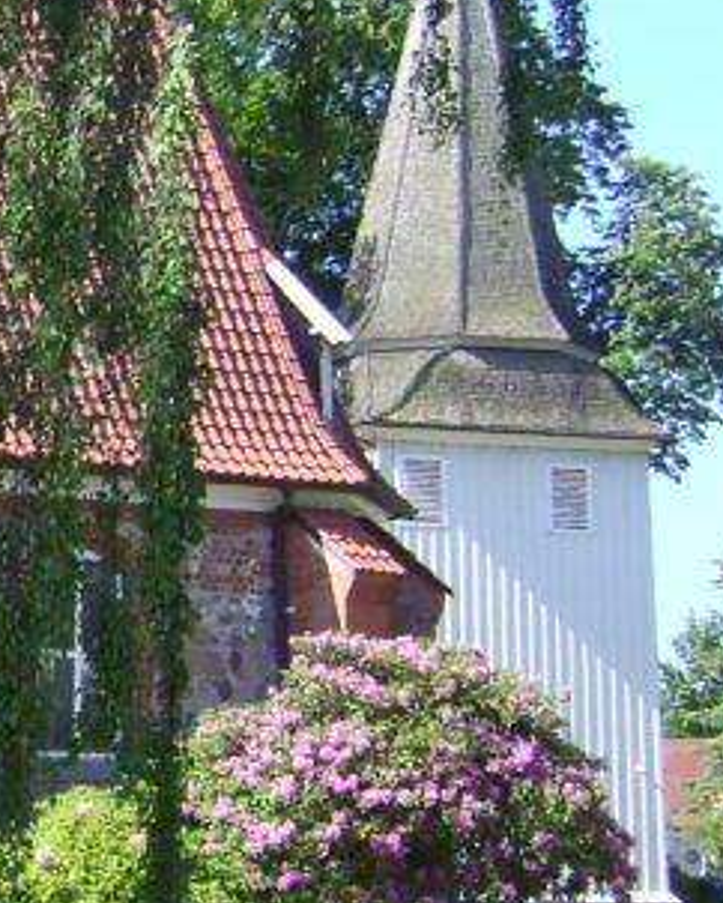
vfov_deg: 22.2
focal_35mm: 86
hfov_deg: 16.2
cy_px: 529
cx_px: -382
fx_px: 2298
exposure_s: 1/130
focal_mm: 5.1
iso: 32
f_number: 1.6
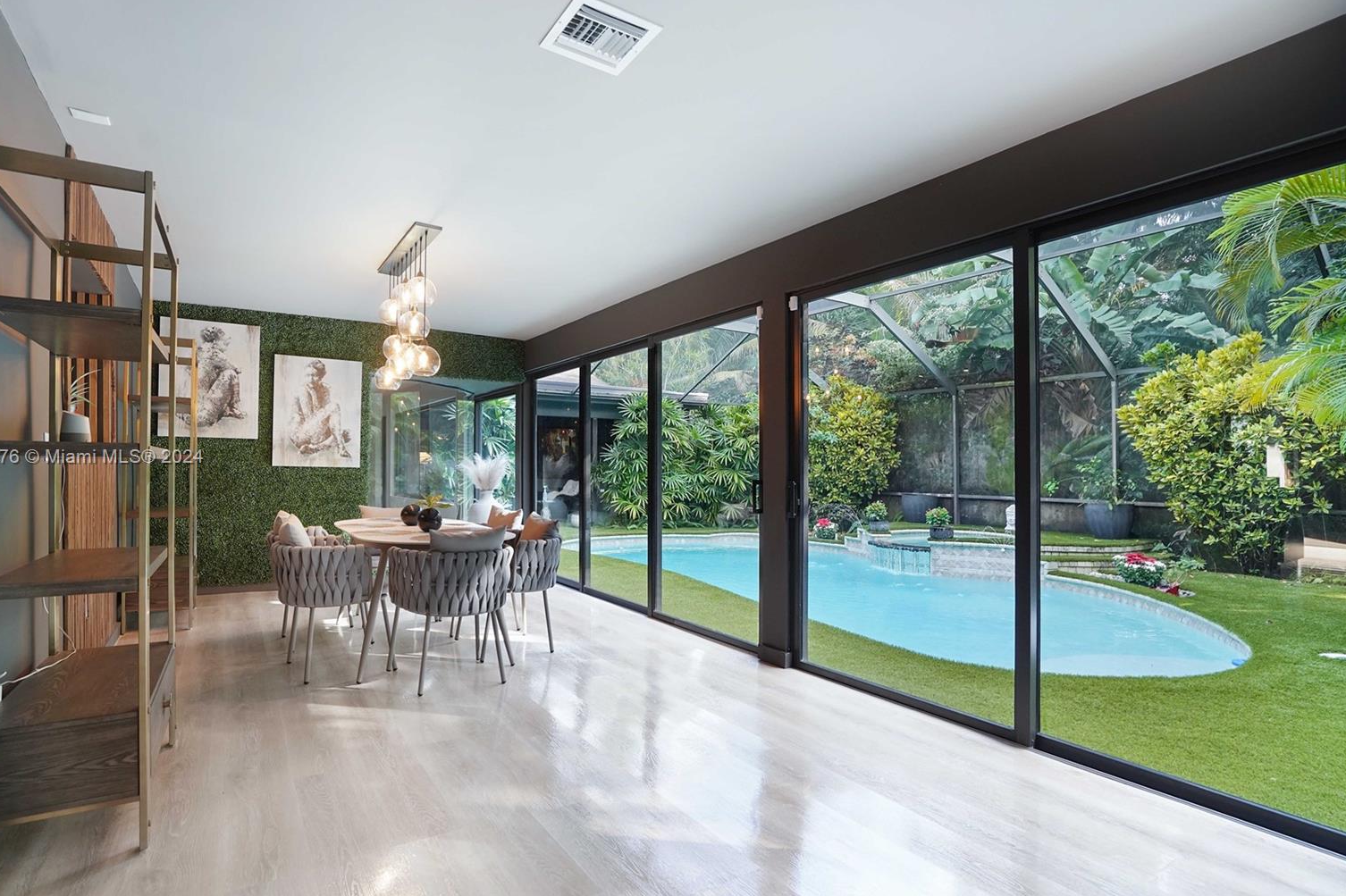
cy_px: 458
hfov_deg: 93.2
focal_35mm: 17
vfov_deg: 70.4
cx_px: 633
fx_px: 635
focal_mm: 16
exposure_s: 1/200
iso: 2000
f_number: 5
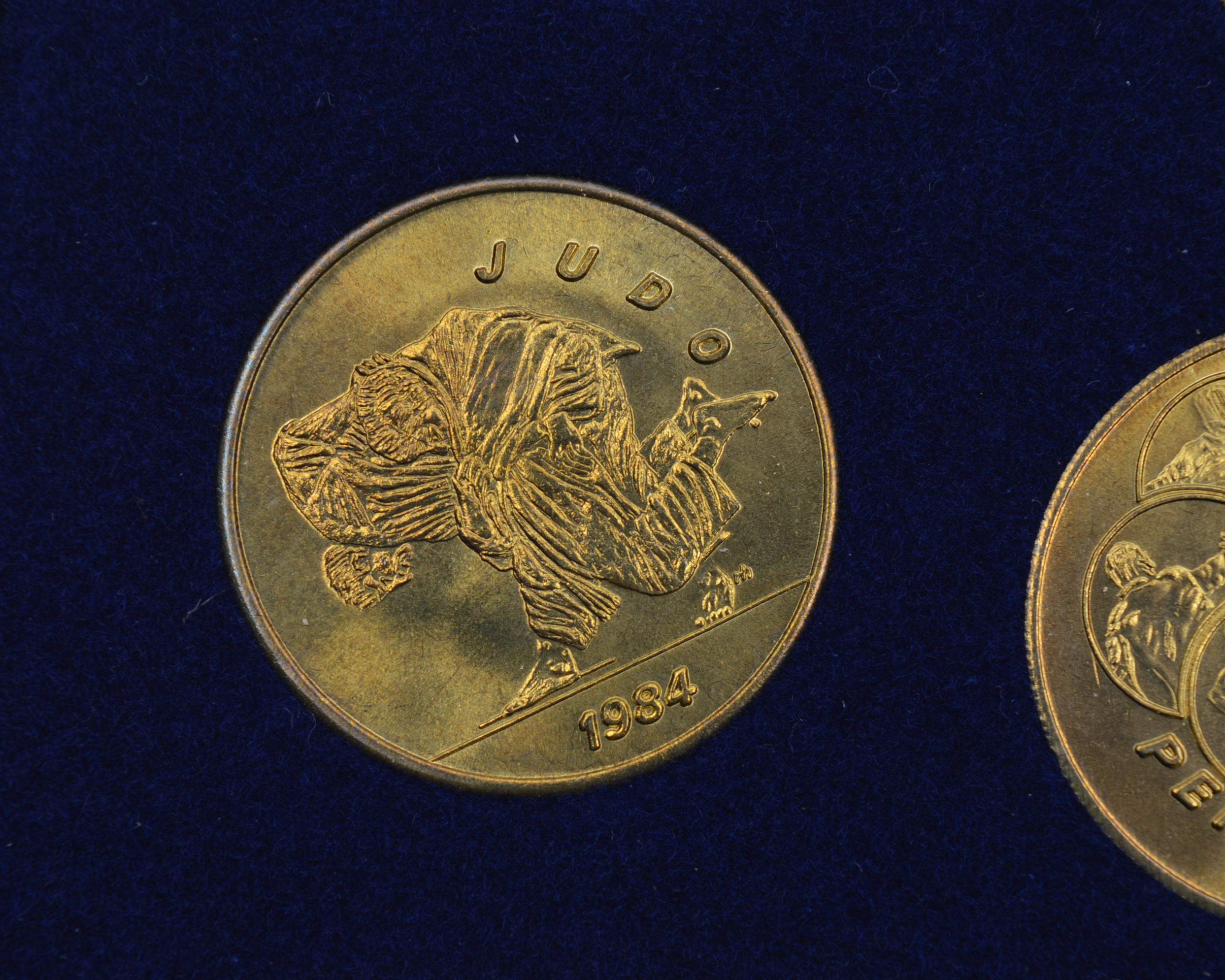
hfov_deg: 20.5
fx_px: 3393
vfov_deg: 16.4
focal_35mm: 94
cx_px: 614
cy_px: 490
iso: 100
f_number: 9
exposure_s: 1/80
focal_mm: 55
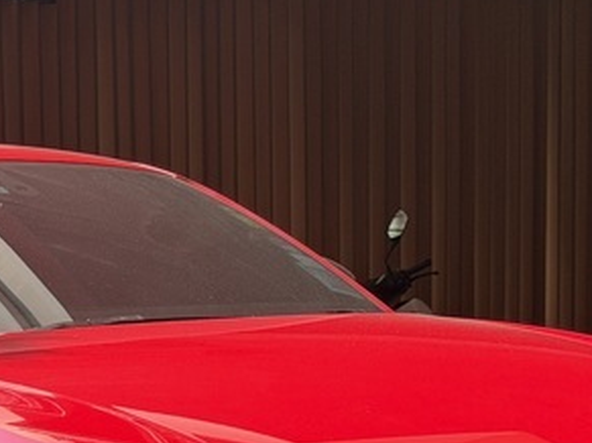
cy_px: 520
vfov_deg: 11.0
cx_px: 73
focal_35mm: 132
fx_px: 2257
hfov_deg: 14.8
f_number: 1.78
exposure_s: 1/939
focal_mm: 6.76
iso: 100
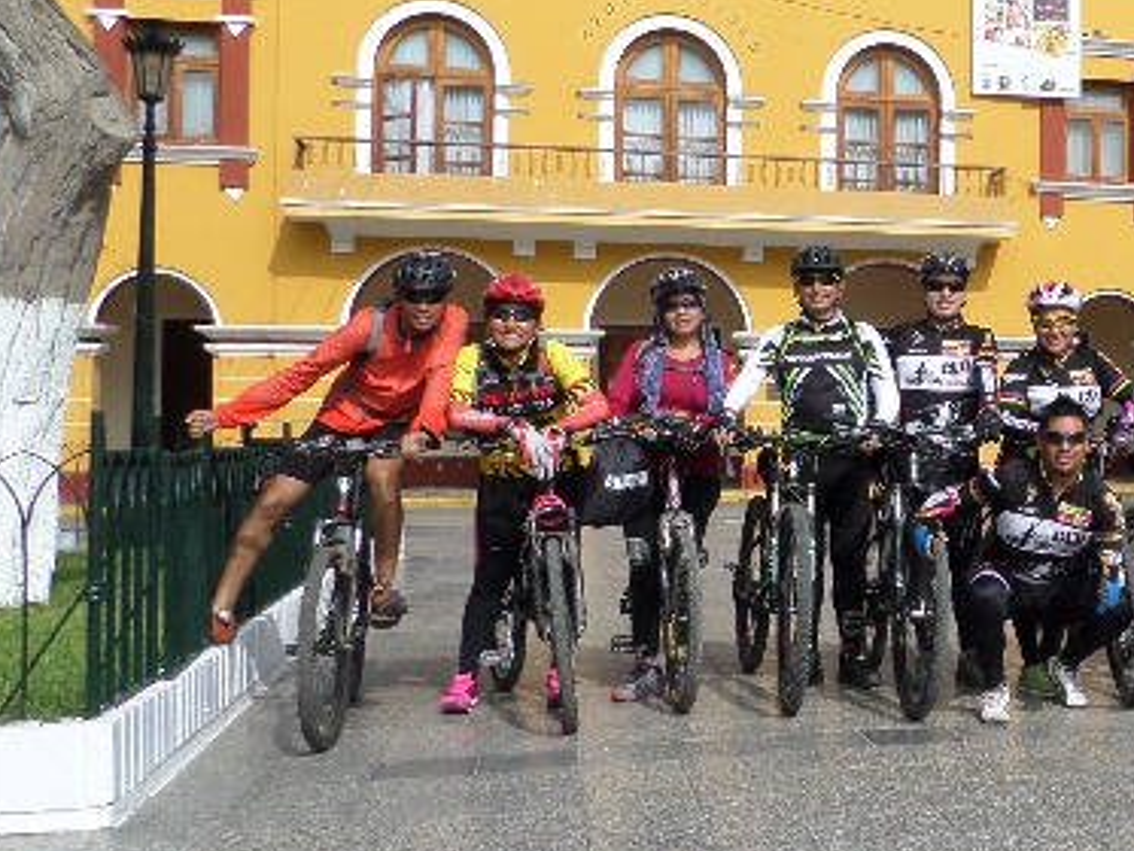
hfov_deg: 35.8
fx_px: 1606
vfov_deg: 29.7
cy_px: 416
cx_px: 1087
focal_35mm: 49
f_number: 2.5
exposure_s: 1/1500
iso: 80
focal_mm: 4.5
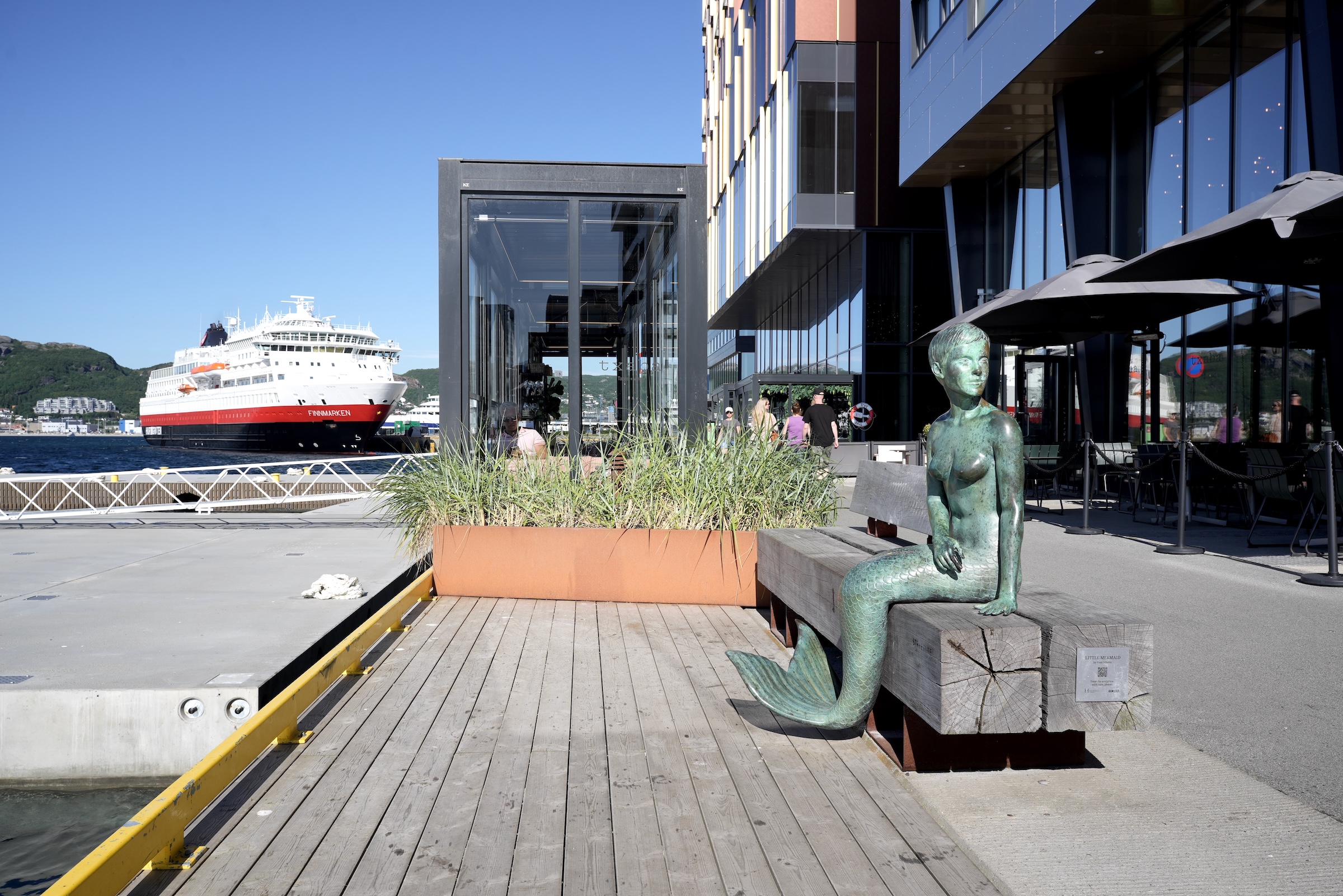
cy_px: 448
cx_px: 672
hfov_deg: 65.5
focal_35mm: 28
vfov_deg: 46.4
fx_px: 1044
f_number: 8
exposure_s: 1/320
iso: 100
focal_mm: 28
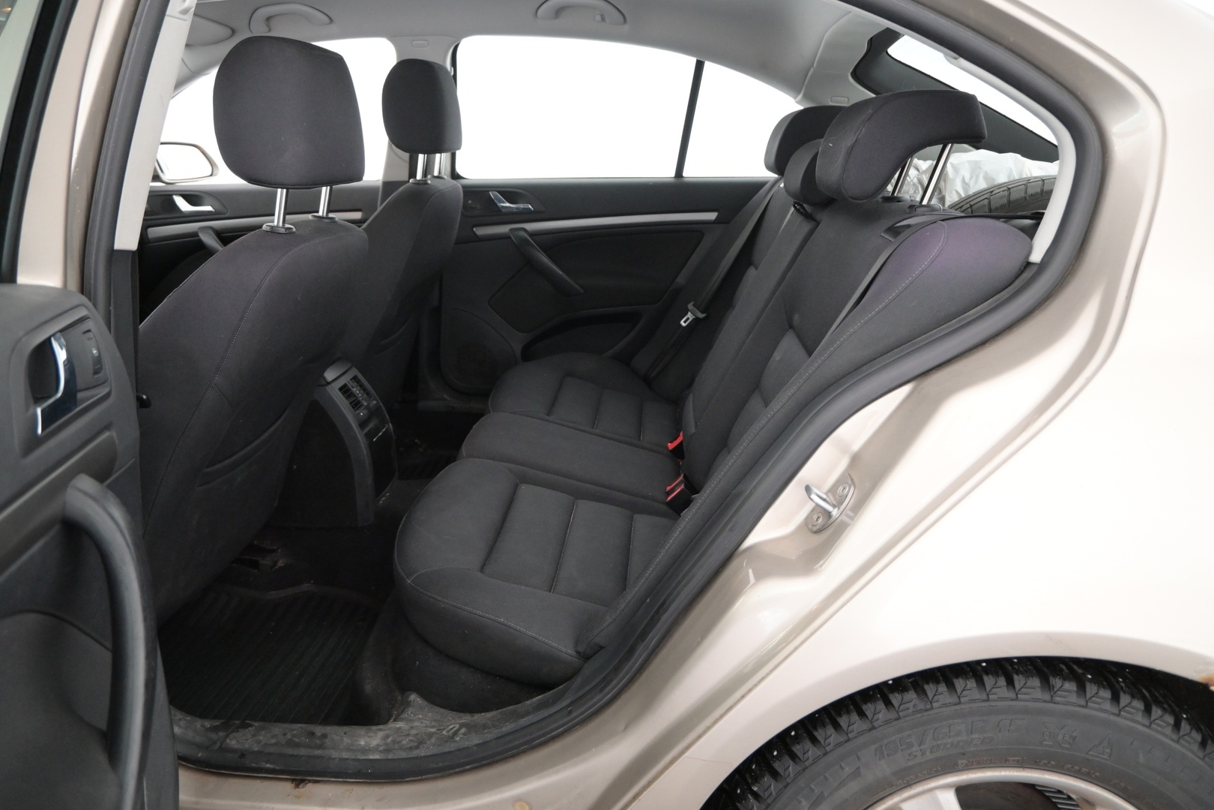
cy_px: 405
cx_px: 607
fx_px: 809
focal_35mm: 24
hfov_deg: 73.7
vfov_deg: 53.1
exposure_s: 1/50
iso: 2500
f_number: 3.5
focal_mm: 16
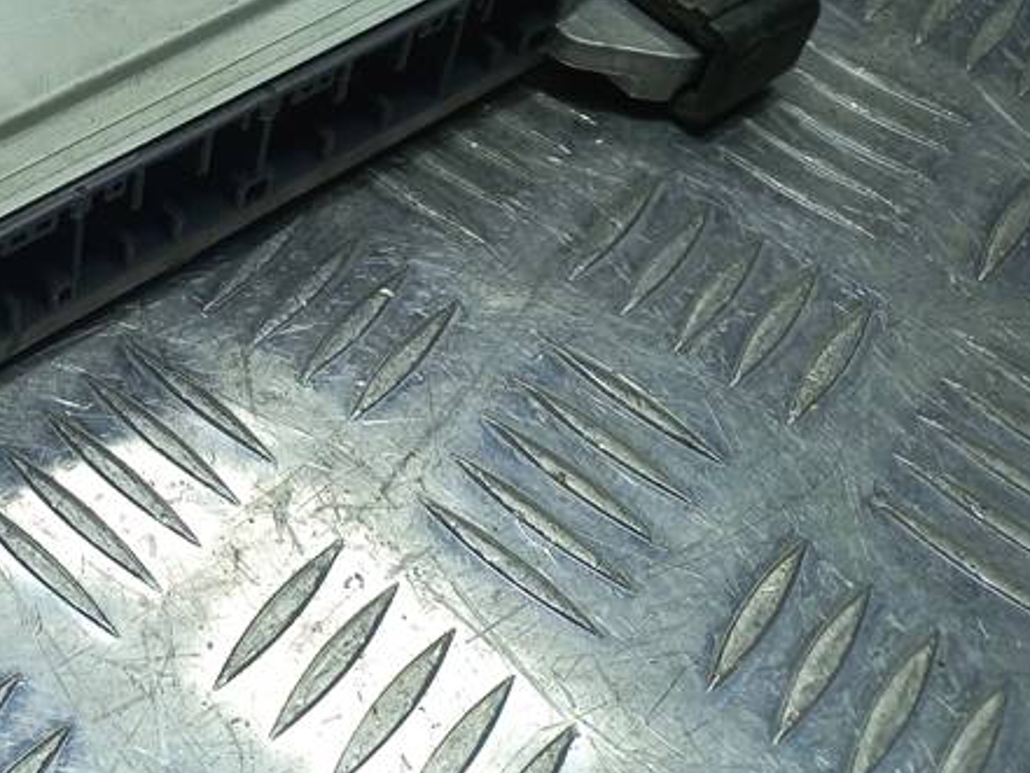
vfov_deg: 24.1
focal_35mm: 58
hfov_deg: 30.1
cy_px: 0
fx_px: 1726
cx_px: -79
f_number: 1.8
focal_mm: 4.6
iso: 32
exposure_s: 1/100
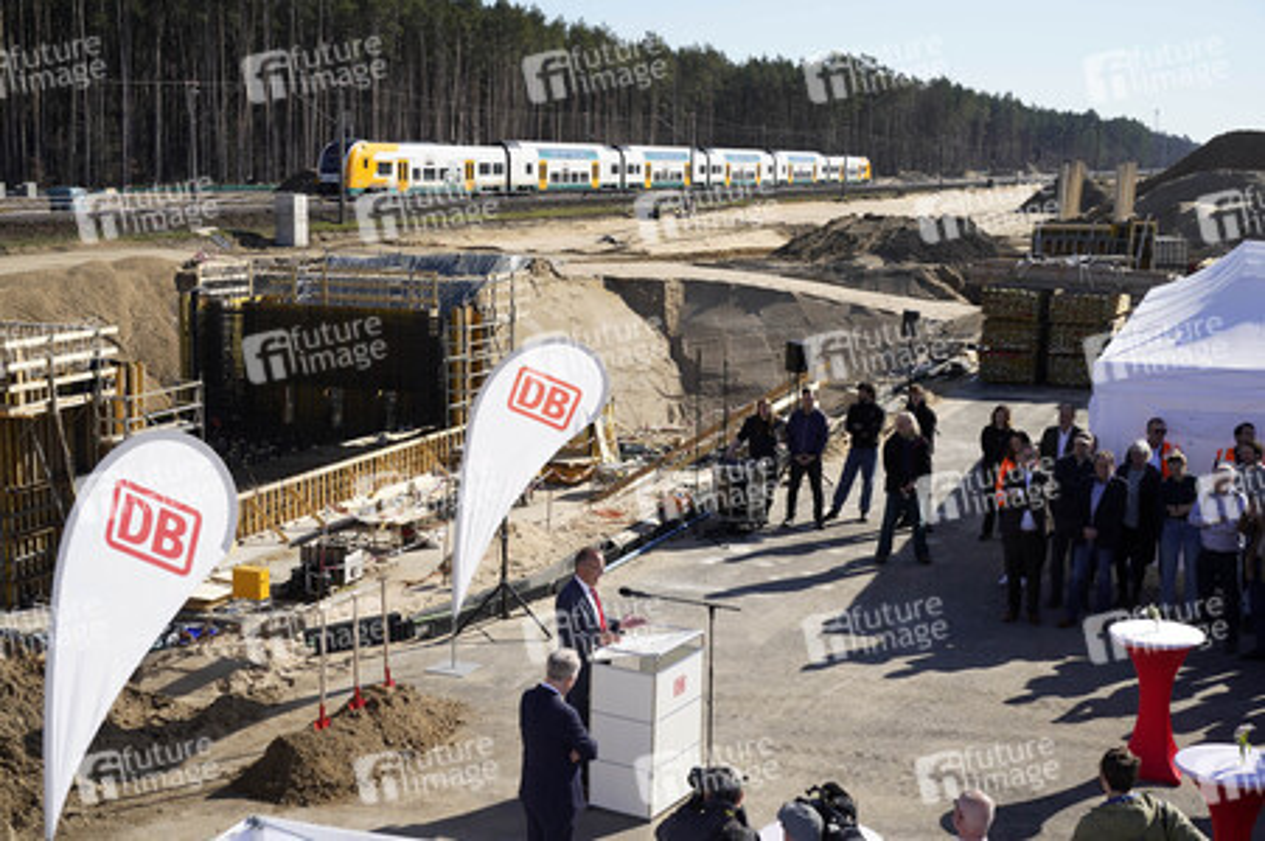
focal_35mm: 48
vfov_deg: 28.0
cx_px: 632
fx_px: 1685
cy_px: 420
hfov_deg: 41.1
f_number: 9
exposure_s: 1/200
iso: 100
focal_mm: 48
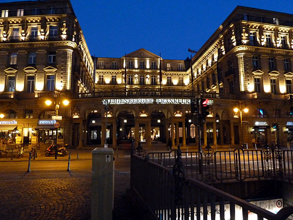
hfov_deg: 69.4
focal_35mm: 25
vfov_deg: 54.9
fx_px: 212
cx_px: 146
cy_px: 110
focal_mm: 4.1
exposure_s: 1/6
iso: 800
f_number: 3.3
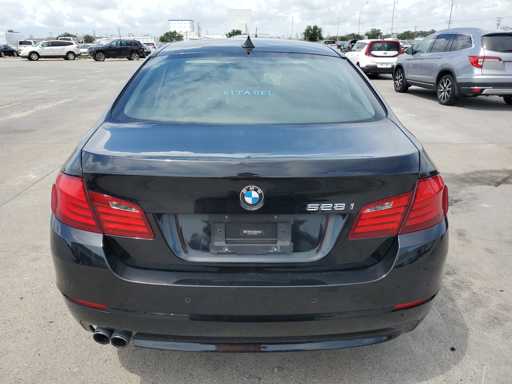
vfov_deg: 53.1
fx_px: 385
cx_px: 256
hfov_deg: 67.3
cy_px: 192
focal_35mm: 26
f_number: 1.5
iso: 50
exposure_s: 1/2000
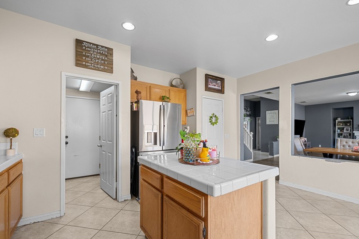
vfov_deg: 77.2
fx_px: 150
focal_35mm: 15
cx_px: 176
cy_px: 127
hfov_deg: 100.4
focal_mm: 14
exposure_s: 1/4
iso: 250
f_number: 10
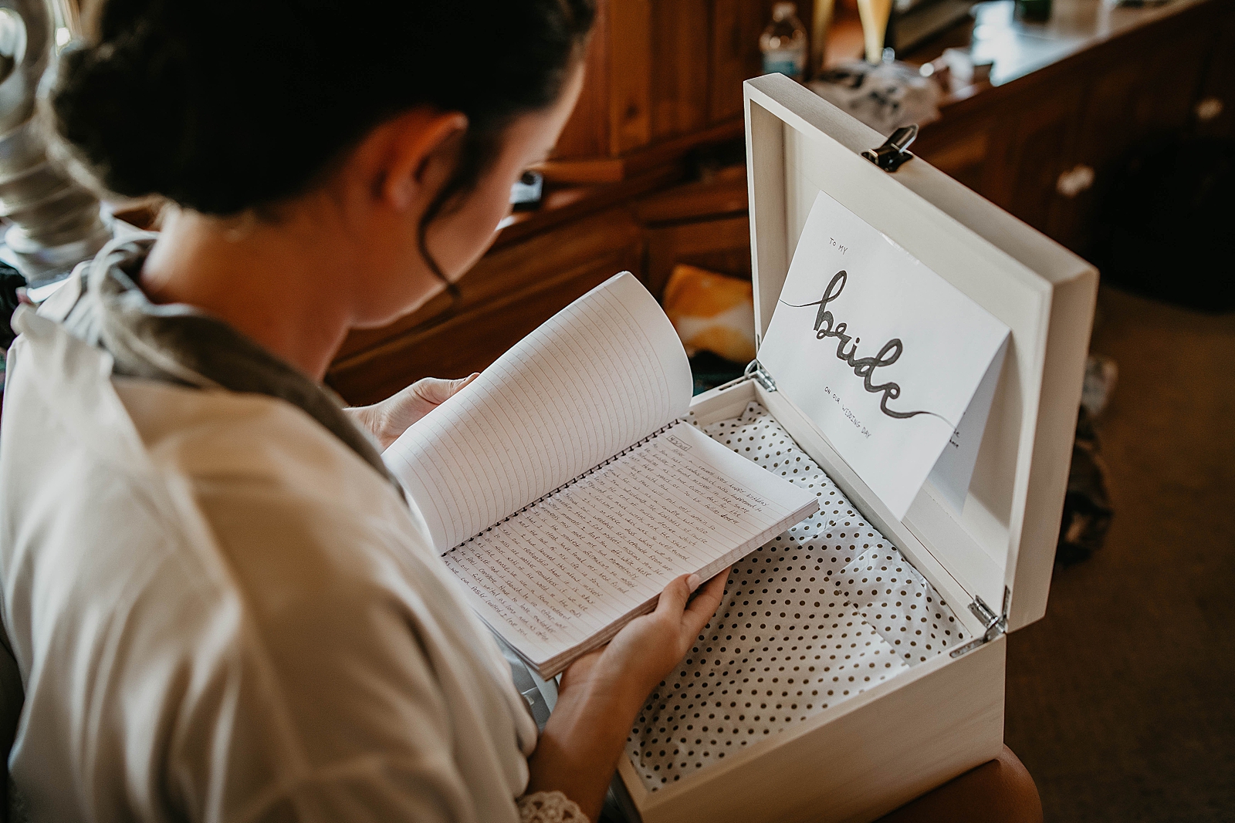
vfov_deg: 37.9
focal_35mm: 35
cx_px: 618
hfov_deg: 54.4
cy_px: 412
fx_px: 1201
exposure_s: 1/250
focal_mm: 35
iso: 800
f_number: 2.5
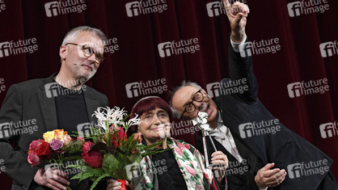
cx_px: 157
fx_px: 708
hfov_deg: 26.8
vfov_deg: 15.3
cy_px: 108
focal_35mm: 79
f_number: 5
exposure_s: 1/320
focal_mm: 70
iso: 3200
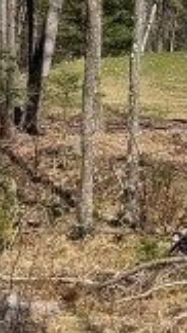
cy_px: -16
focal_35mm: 165
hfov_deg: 7.0
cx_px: 409
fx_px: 1456
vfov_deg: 12.8
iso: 80
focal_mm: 6.76
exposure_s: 1/3953
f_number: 1.78
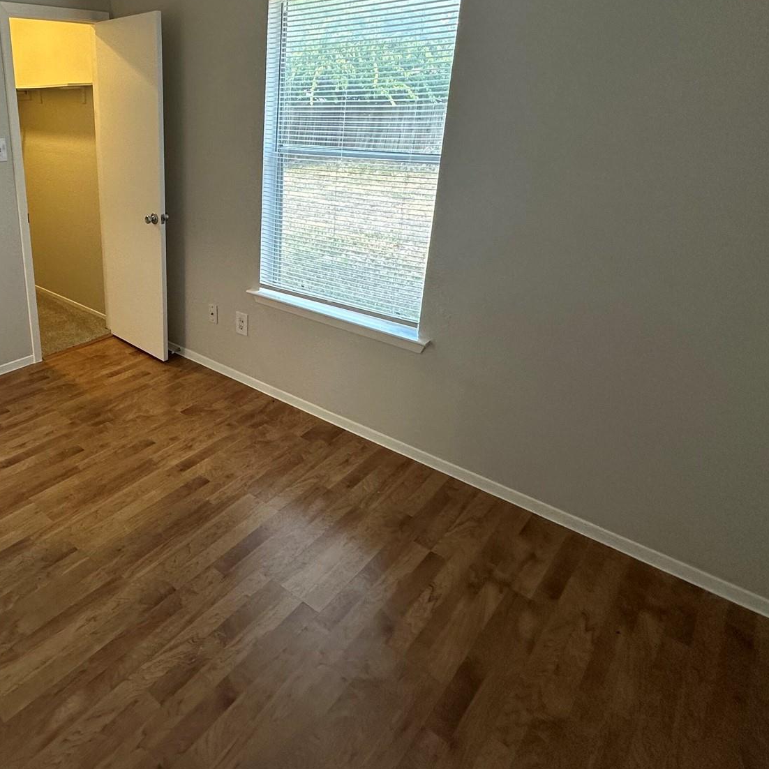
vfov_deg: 66.1
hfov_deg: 62.4
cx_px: 169
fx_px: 578
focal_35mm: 23
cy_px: 281
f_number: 2.2
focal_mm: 2.22
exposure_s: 1/120
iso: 200
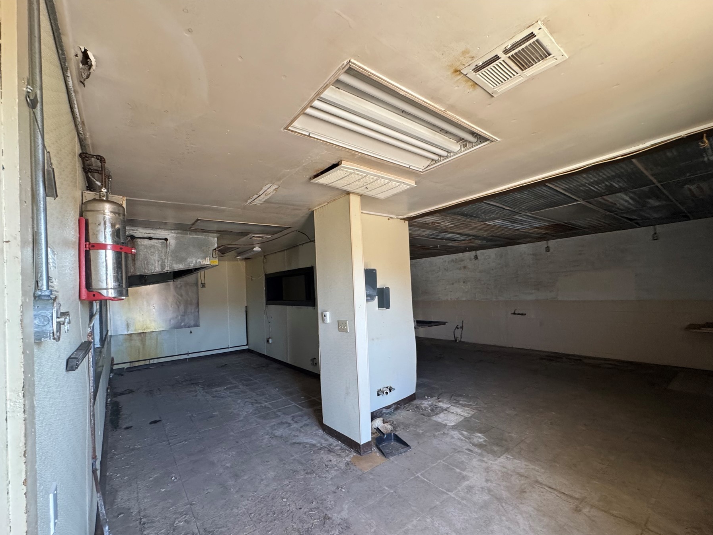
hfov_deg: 98.1
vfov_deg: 81.6
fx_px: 309
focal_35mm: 15
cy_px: 285
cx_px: 343
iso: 320
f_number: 2.2
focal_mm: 2.22
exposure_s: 1/99
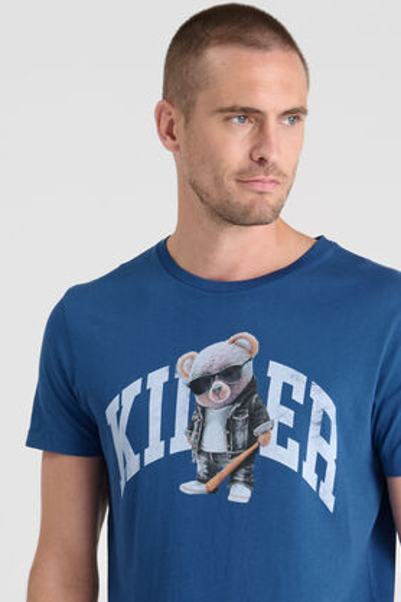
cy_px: 797
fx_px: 2406
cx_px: 251
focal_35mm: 144
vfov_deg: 13.7
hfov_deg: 9.5
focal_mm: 50
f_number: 9
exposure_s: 1/160
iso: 100
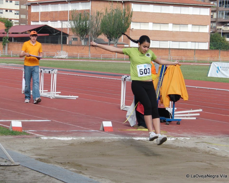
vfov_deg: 12.5
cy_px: 91
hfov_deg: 15.6
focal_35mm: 123
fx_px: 834
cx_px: 110
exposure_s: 1/500
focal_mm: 20.8
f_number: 4.1
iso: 100
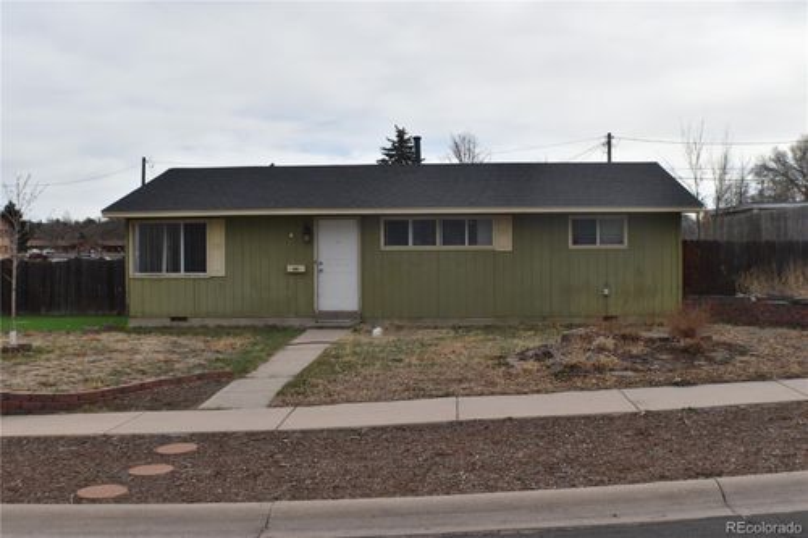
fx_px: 1144
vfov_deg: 26.5
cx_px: 404
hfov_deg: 38.9
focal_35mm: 51
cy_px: 269
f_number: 10
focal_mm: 34
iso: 100
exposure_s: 1/200
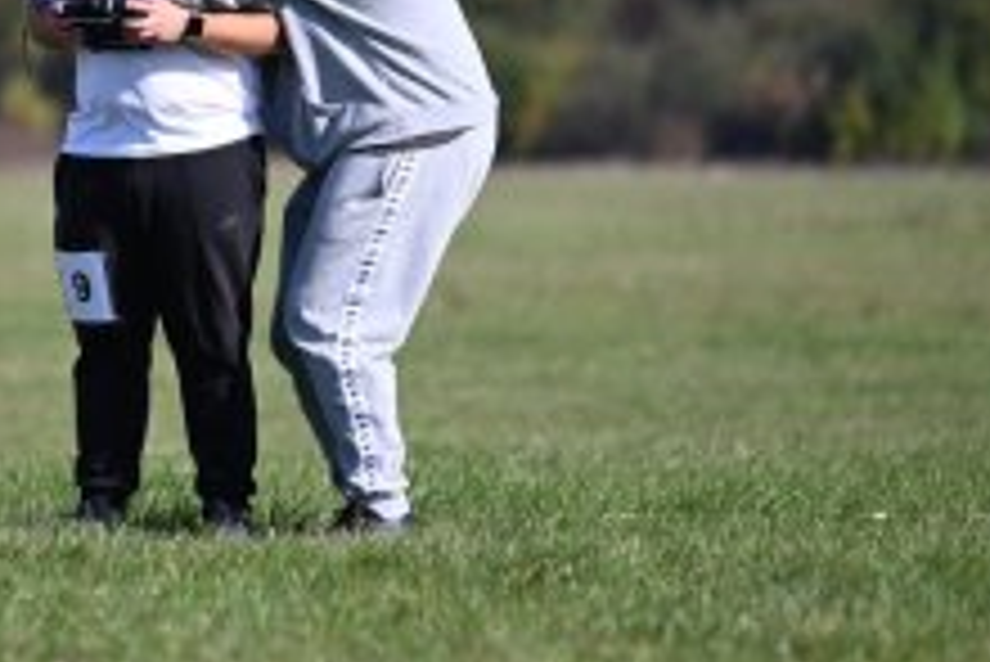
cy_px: 81
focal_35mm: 903
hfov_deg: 2.3
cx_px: 236
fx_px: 24848
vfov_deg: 1.5
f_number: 6.3
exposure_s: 1/2500
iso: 640
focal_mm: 400
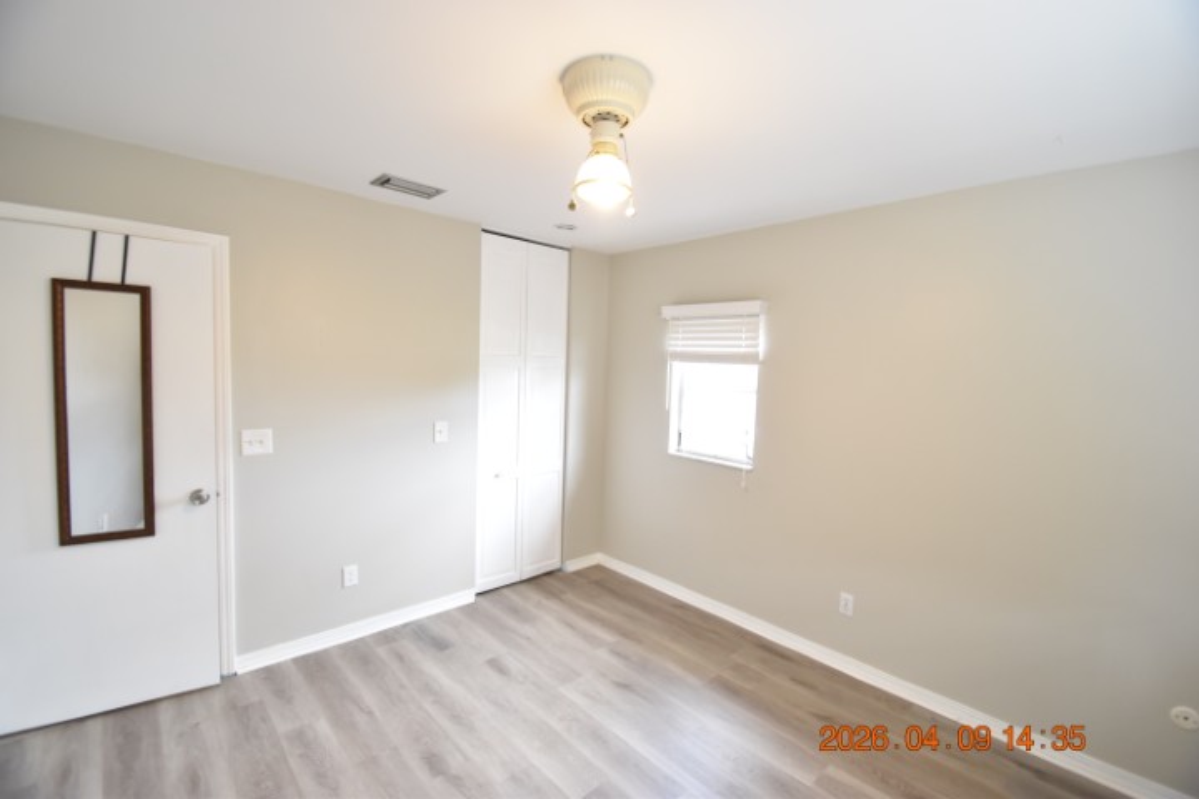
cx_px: 600
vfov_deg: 77.3
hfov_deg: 100.4
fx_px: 500
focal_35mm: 15
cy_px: 400
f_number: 3.5
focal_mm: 10
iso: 800
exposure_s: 1/45
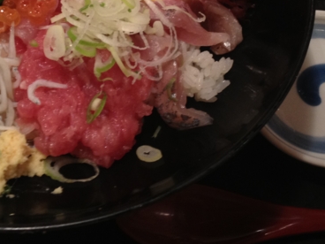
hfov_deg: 25.6
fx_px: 714
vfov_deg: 19.1
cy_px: 34
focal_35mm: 76
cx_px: 147
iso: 100
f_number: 2.4
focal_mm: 4.28
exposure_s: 1/20
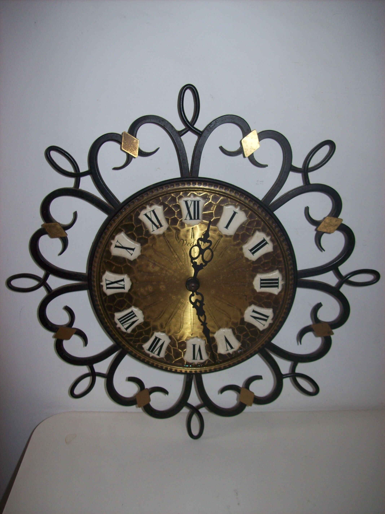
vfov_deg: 51.4
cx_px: 192
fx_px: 534
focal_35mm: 36
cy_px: 257
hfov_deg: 39.6
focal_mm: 6
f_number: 2.7
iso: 80
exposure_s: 1/64
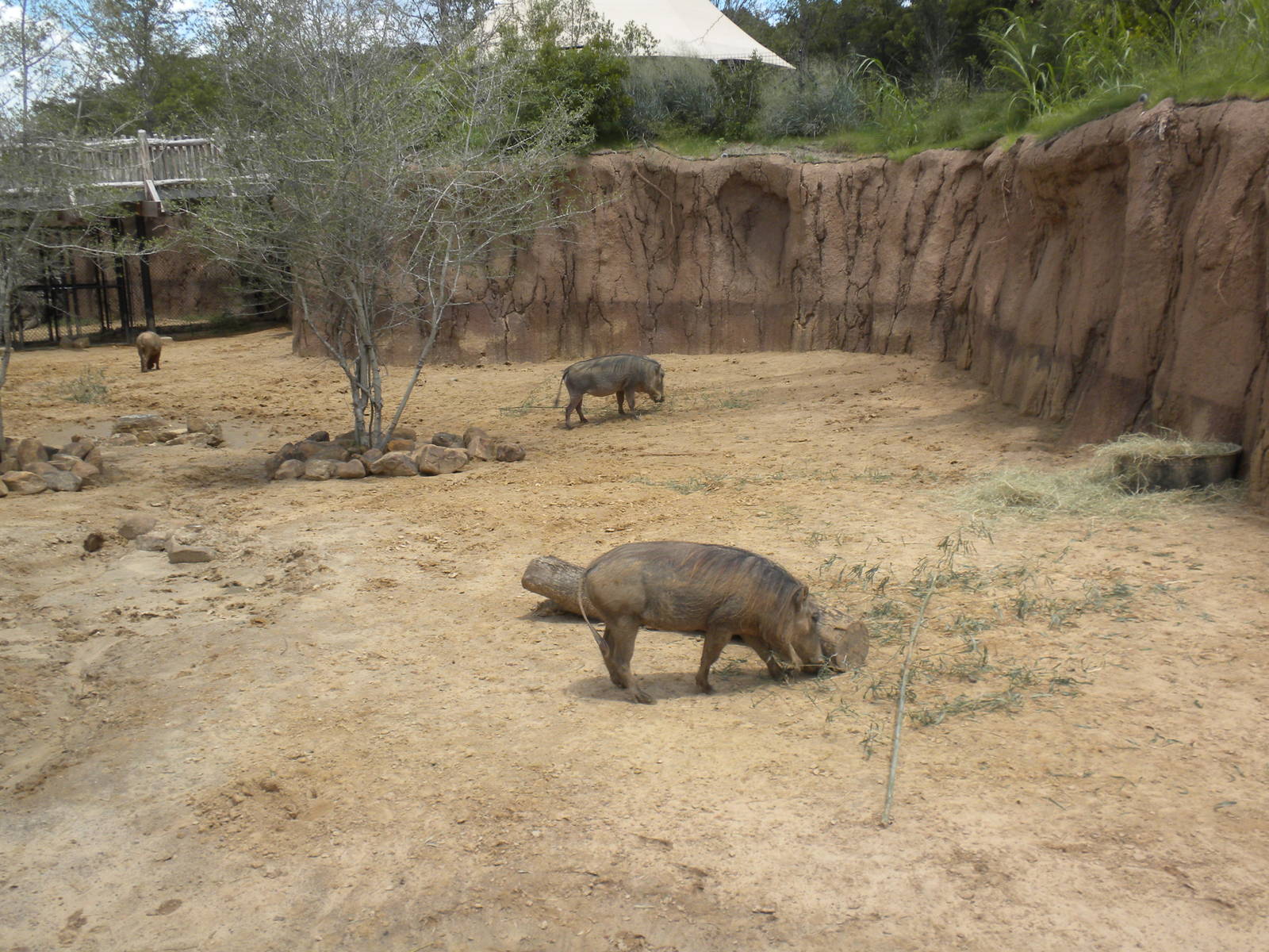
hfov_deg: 50.1
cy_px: 476
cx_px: 634
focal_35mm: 37
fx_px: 1356
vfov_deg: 38.7
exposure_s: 1/67.3
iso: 64
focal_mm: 6.6
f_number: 10
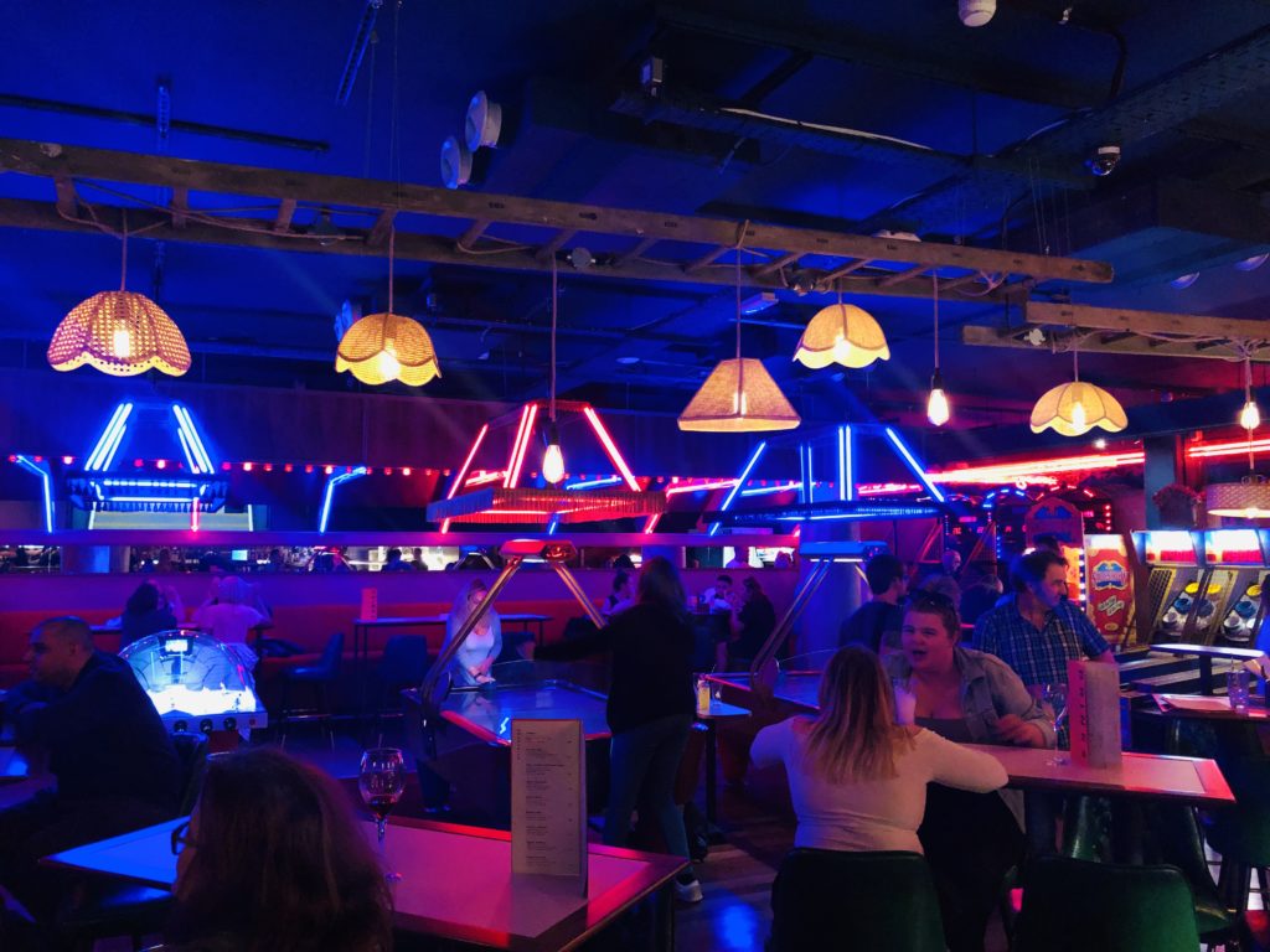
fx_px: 1027
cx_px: 635
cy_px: 476
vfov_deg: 49.7
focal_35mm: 28
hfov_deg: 63.4
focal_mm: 4
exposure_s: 1/33
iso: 500
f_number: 1.8
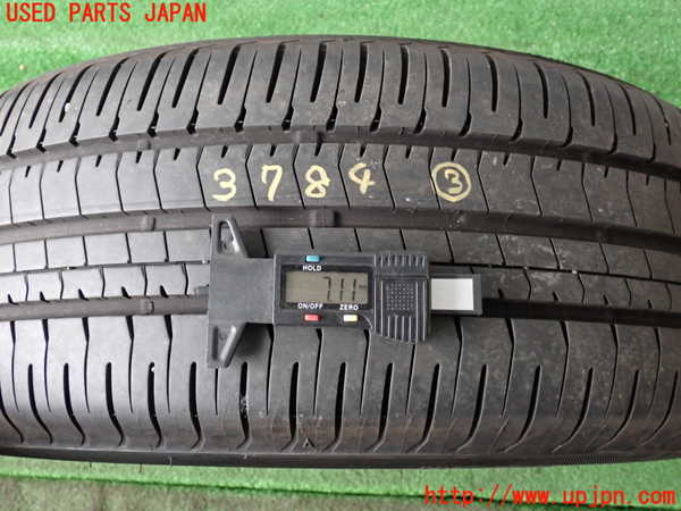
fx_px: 708
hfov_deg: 51.4
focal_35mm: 36
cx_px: 340
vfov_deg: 39.7
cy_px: 256
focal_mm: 6.37
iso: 400
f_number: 3.5
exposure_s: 1/40
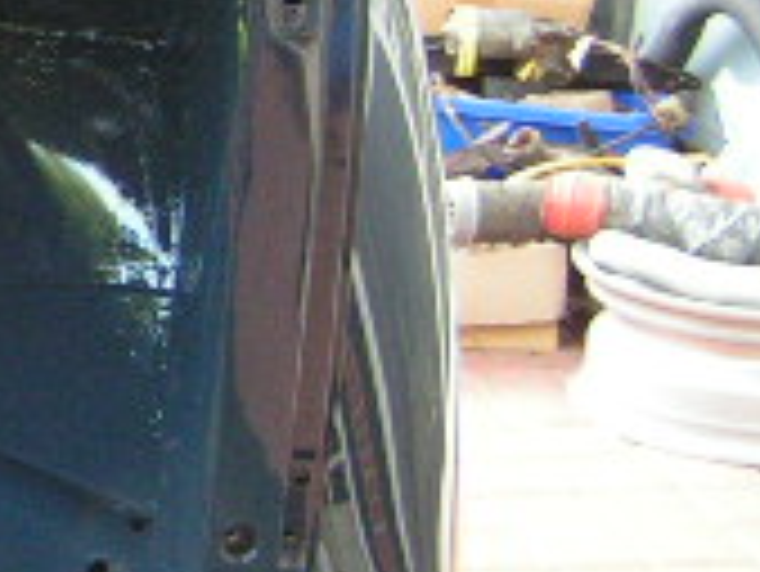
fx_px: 3164
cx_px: -553
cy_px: -77
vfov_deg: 10.2
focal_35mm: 144
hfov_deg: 12.6
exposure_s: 1/30
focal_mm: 6.3
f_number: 2.8
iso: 200
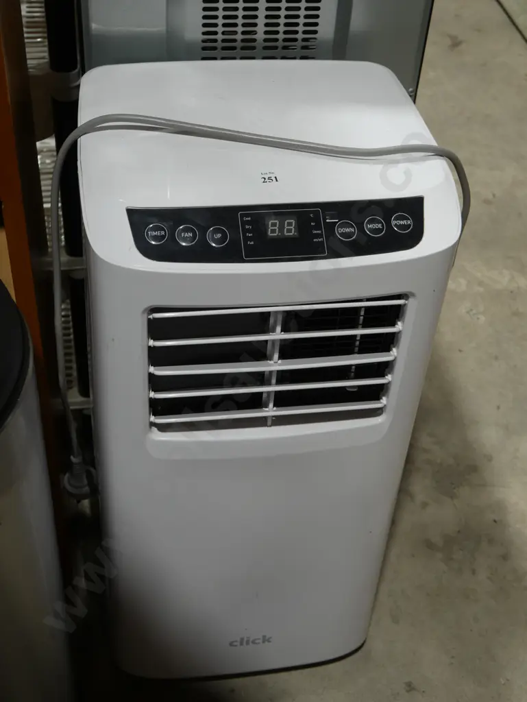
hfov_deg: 29.1
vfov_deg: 38.2
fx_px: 1014
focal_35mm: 50
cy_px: 351
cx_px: 264
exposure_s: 1/60
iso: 200
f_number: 5.3
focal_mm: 25
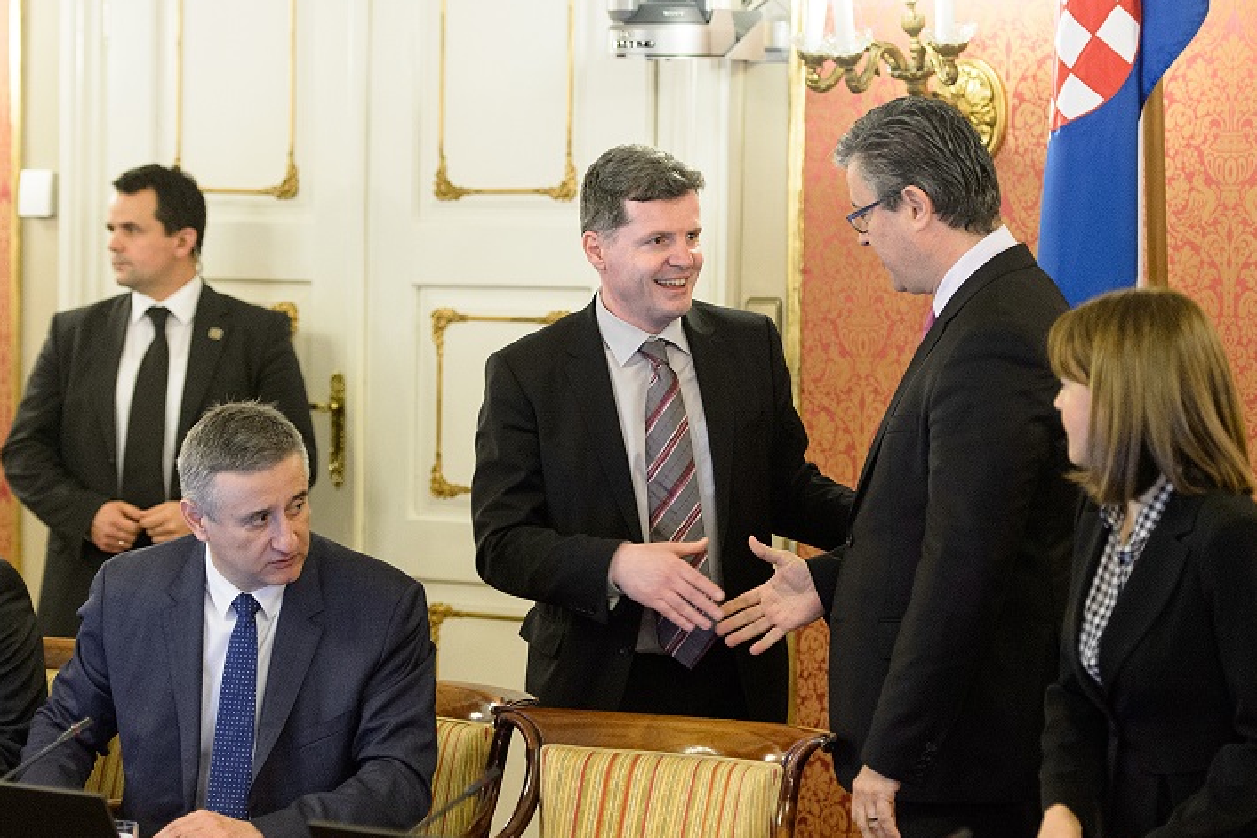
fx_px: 4224
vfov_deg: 11.3
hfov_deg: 16.9
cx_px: 628
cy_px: 452
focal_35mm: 121
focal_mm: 95
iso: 4000
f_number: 2.8
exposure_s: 1/200
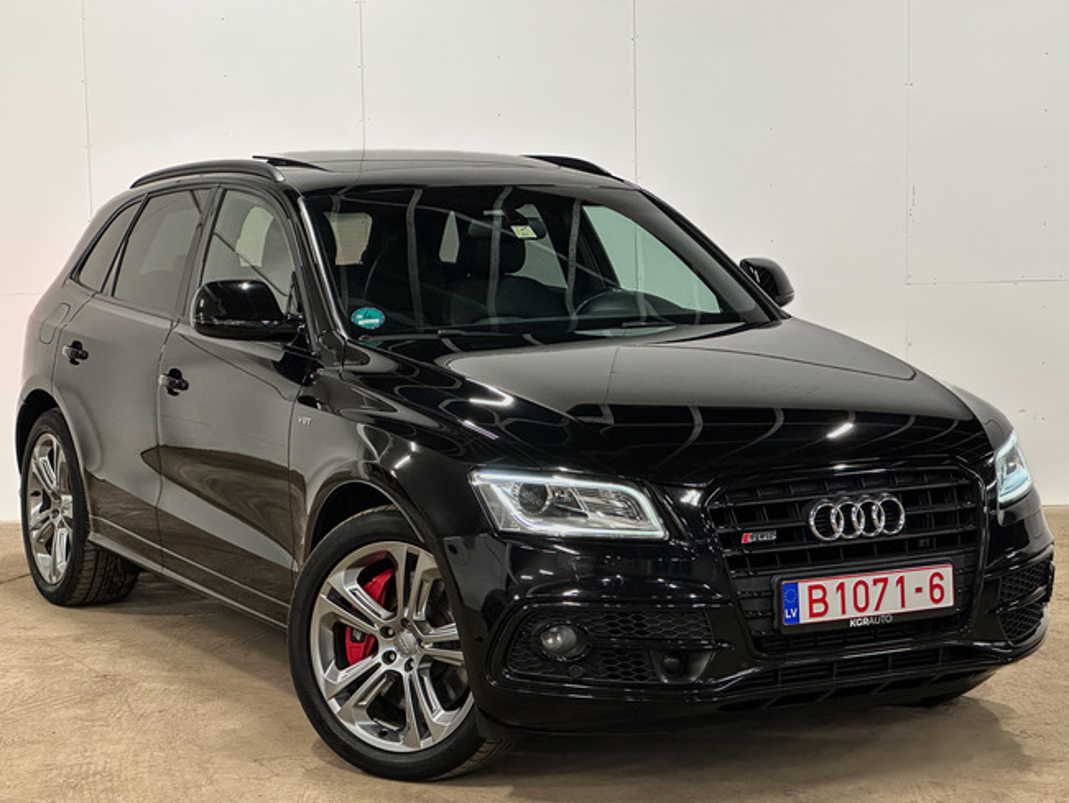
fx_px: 2379
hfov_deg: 25.3
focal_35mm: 77
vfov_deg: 19.2
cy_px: 402
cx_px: 534
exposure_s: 1/49
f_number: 2.8
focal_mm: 9
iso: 400
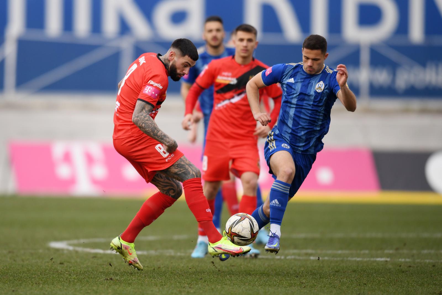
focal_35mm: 400
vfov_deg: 3.4
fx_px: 4913
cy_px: 148
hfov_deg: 5.2
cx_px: 221
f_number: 2.8
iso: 500
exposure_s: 1/2500
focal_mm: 400
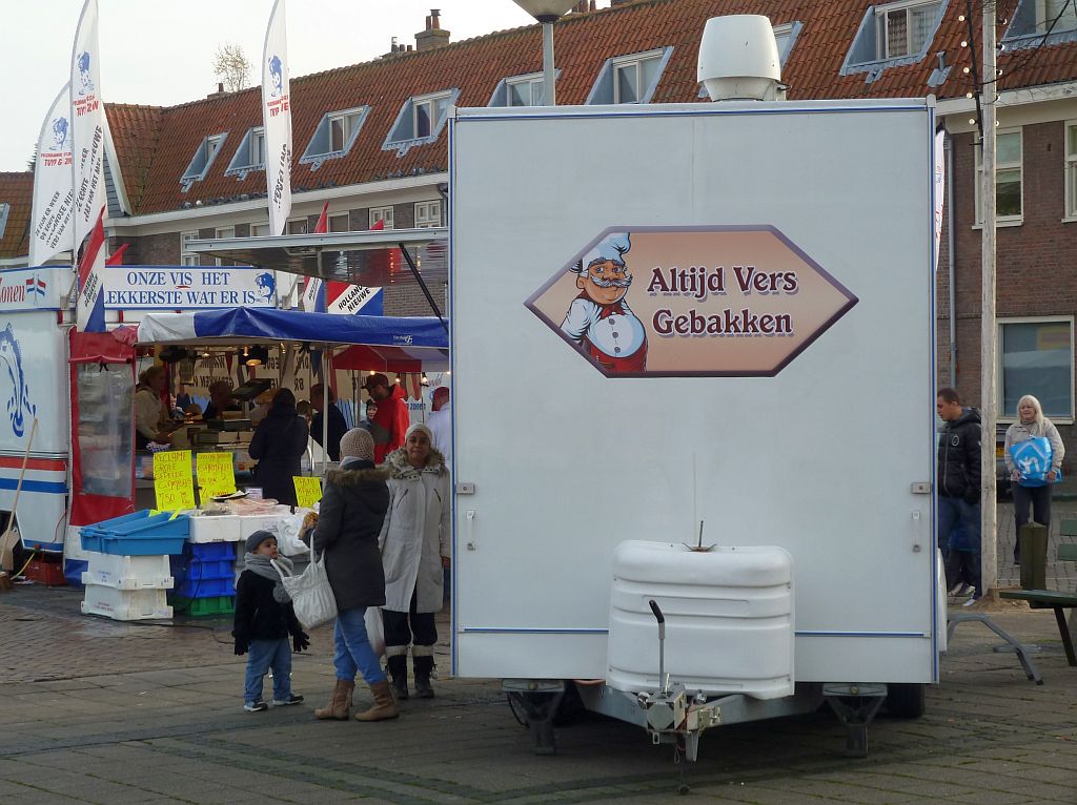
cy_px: 402
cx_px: 538
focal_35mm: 78
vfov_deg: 18.9
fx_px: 2425
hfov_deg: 25.0
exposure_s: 1/125
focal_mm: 12.8
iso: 80
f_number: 4.2
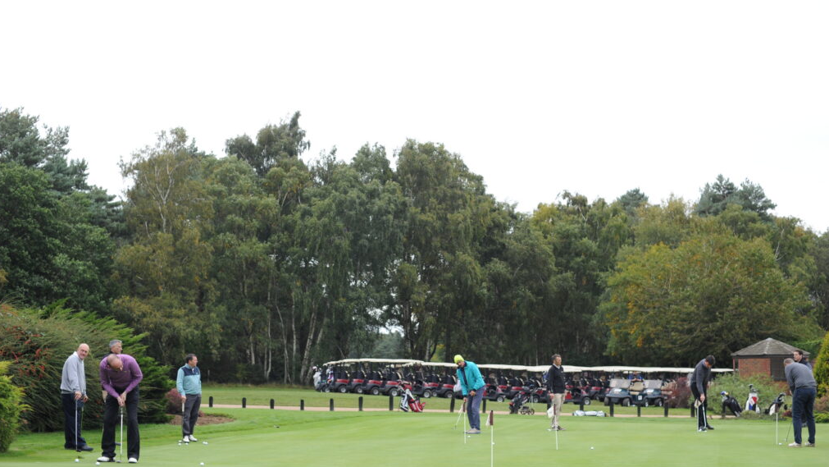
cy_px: 256
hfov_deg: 39.2
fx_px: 1165
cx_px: 412
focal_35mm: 53
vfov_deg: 22.6
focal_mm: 50
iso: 800
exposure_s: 1/2000
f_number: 3.5
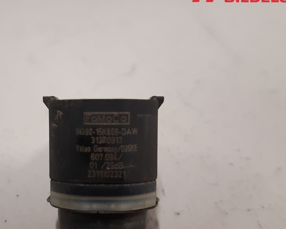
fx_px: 372
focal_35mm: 44
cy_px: 147
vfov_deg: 33.9
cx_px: 93
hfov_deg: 41.4
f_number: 1.7
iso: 160
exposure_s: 1/50
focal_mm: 3.93
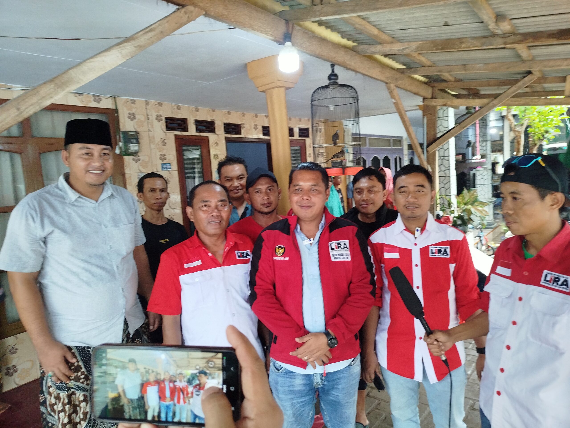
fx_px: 395
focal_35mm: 24
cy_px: 214
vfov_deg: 56.8
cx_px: 285
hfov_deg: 71.6
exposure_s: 1/33
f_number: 1.7
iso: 200
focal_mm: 5.31
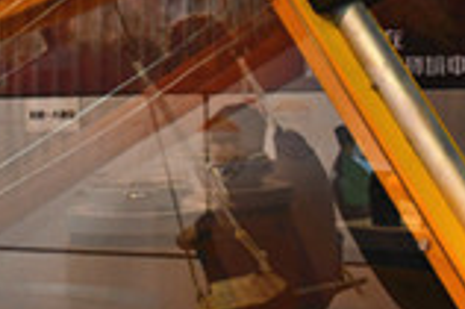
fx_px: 1703
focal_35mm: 132
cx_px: -112
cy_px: 135
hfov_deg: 15.0
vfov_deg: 10.4
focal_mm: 24
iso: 1000
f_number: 3.8
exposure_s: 1/125
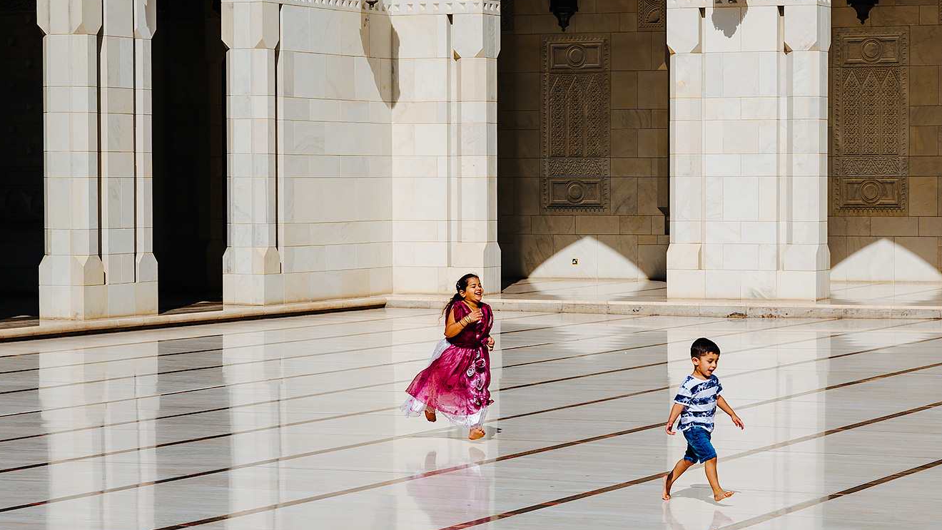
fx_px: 2773
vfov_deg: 10.9
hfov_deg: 19.3
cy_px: 349
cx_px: 469
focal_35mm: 111
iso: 200
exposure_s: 1/800
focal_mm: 70
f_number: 9
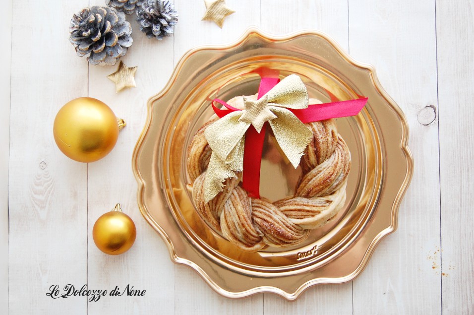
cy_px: 158
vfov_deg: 31.8
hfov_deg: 46.4
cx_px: 237
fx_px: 552
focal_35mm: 42
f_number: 4.2
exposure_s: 1/50
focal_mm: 28
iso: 800
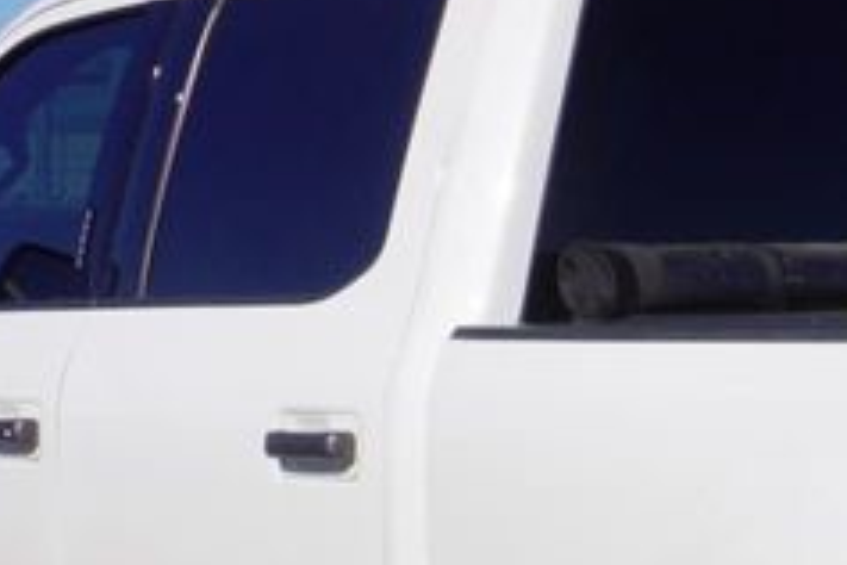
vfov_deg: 9.0
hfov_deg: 13.3
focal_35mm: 149
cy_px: 765
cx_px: 1069
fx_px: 3509
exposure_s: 1/250
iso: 100
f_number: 10
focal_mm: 23
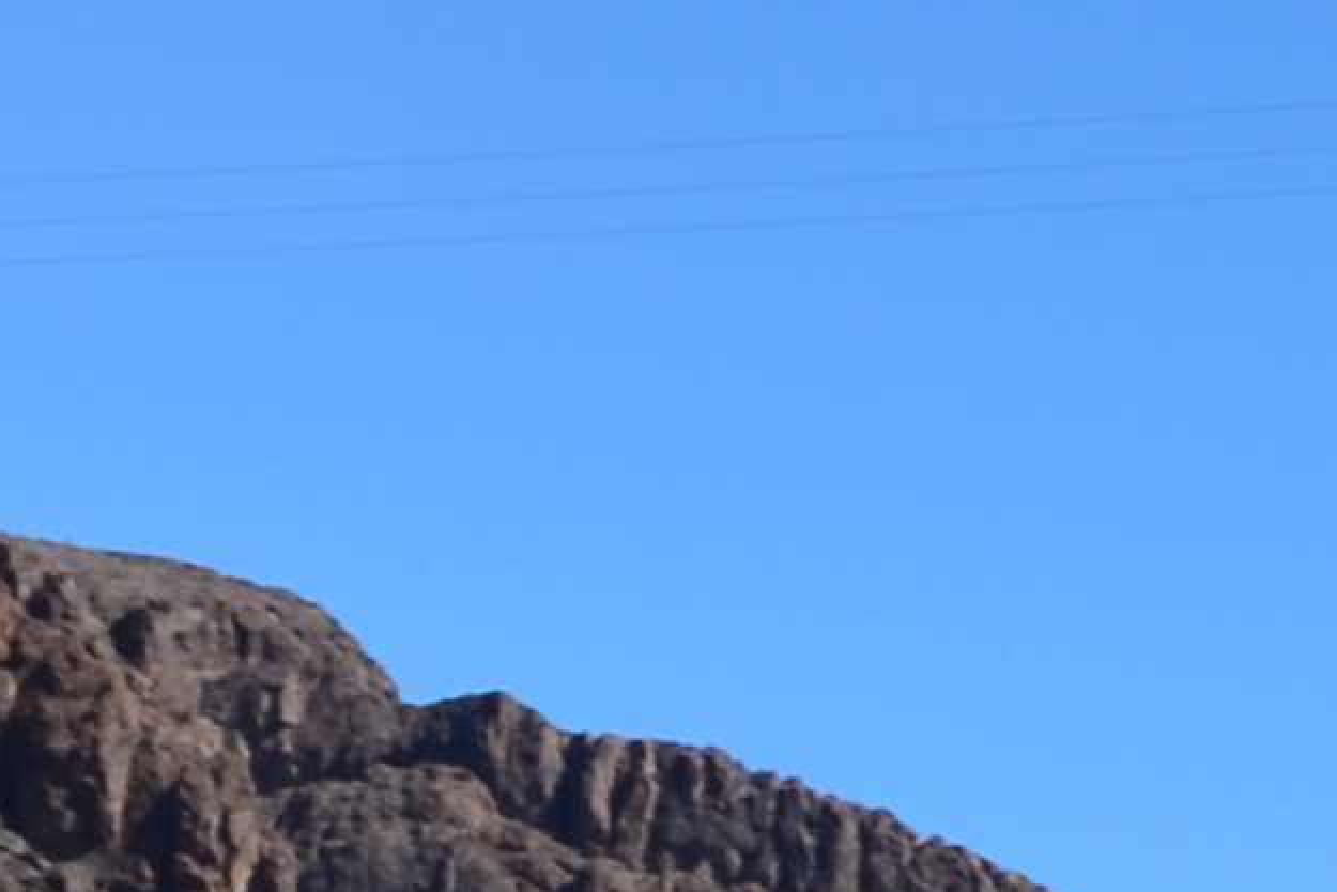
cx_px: 2661
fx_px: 11404
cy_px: 1944
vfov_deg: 4.4
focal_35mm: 307
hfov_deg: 6.5
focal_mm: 26
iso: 100
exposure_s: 1/160
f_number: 11
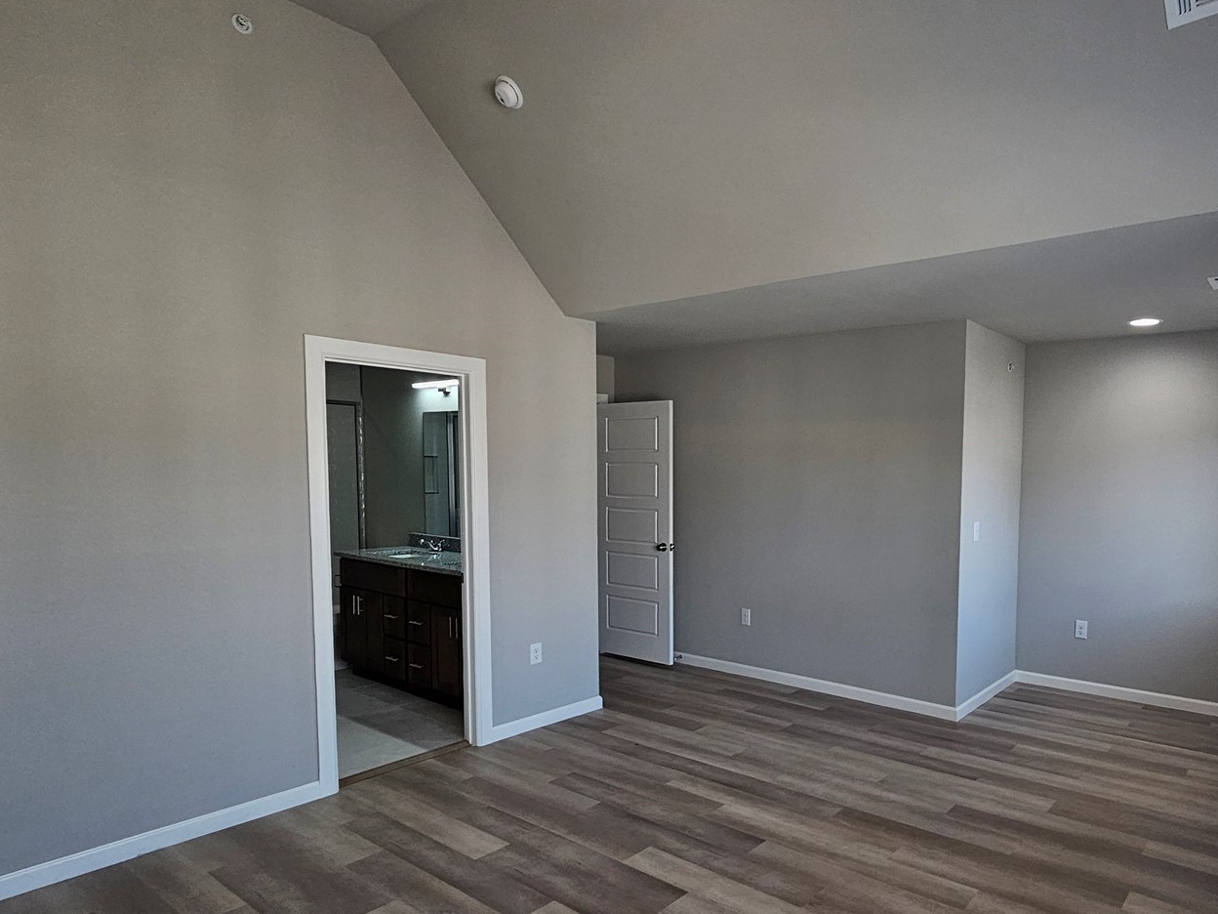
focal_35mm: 20
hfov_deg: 79.1
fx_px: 704
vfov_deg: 65.6
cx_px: 811
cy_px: 523
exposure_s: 1/100
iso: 100
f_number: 2.2
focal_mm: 2.2
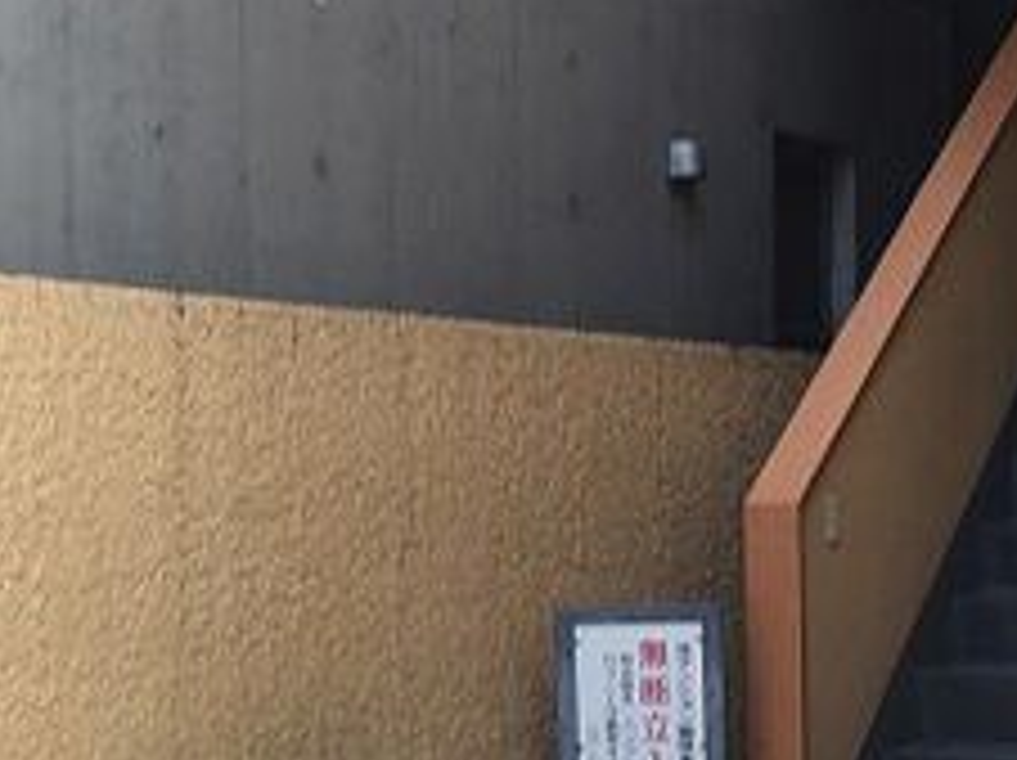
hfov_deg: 25.2
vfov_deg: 19.1
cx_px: 328
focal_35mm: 77
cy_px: 486
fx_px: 2260
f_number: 2.2
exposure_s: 1/120
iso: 40
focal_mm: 4.15
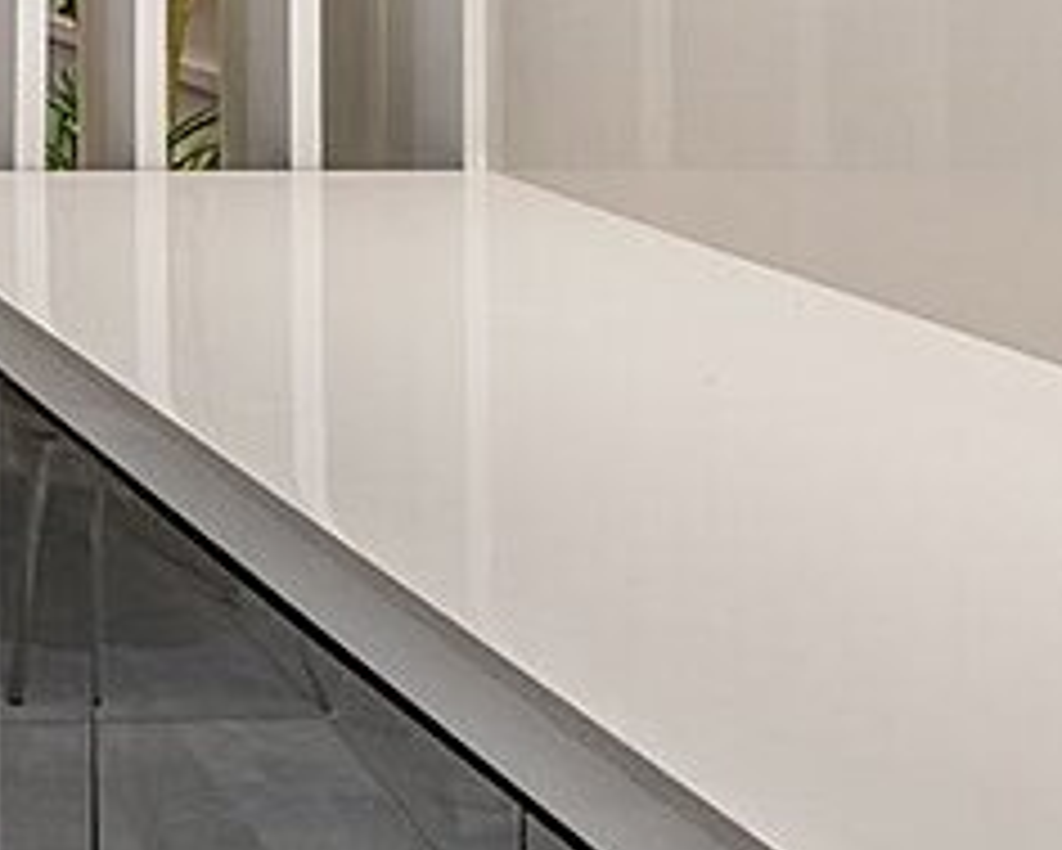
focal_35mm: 75
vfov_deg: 18.9
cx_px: -792
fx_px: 2358
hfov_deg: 19.6
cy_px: -265
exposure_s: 1/5
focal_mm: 18
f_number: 8
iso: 125
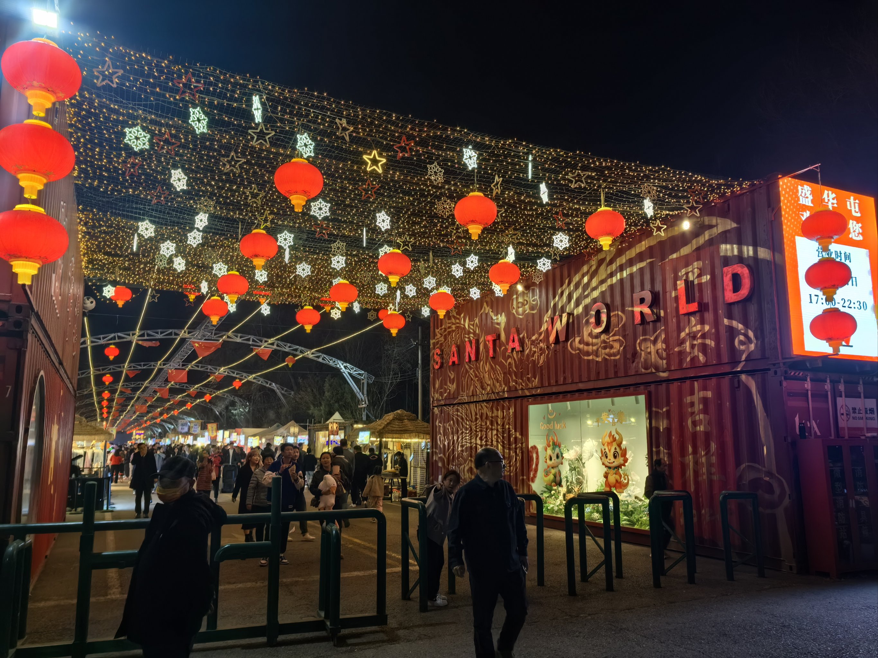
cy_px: 329
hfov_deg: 65.3
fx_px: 685
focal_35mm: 27
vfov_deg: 51.4
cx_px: 439
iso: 100
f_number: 2
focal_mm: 5.75
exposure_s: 1/100
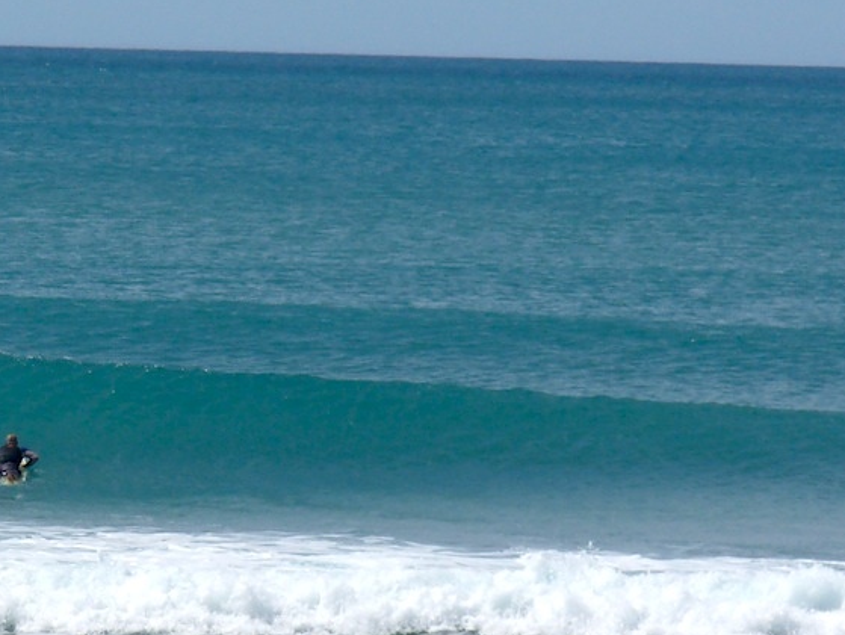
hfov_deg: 3.3
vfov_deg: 2.5
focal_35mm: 604
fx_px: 14754
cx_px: -76
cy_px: 378
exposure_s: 1/500
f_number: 8
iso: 100
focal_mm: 47
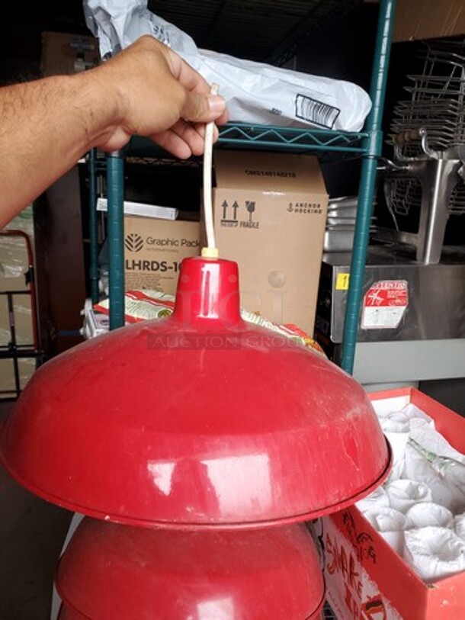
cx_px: 232
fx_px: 466
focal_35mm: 26
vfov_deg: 67.3
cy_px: 310
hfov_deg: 53.1
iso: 200
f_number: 2.4
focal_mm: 4.3
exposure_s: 1/60
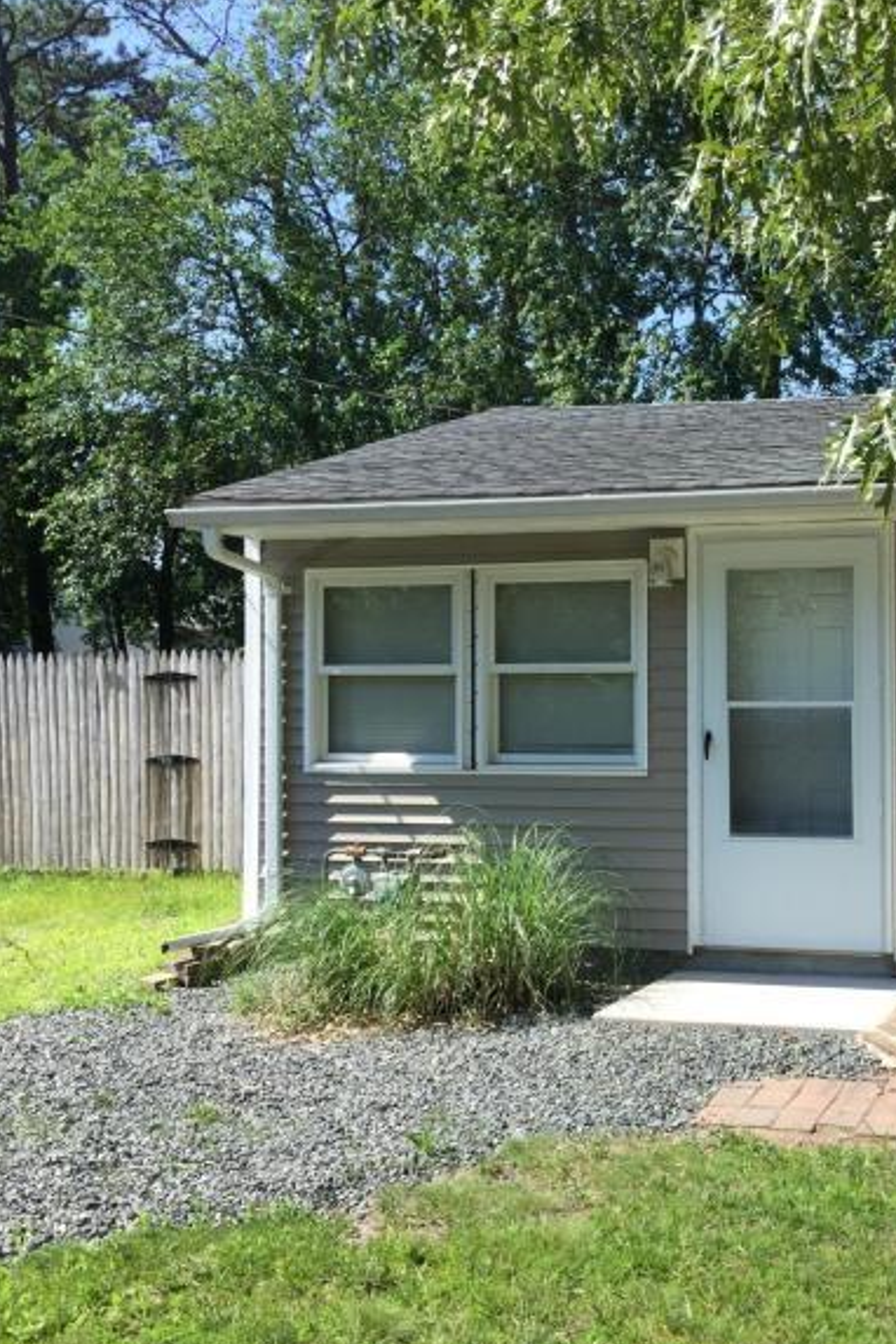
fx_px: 1680
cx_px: 704
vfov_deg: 43.6
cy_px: 657
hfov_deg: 29.3
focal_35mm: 45
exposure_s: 1/612
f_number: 2.4
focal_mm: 3.3
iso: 25
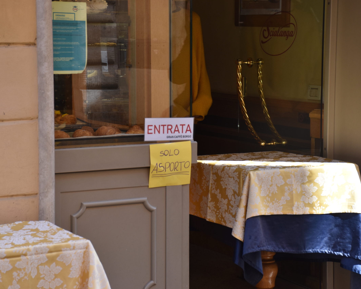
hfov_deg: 17.2
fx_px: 1197
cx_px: 190
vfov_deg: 13.8
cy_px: 144
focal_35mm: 112
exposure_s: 1/125
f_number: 10
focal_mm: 66
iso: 250
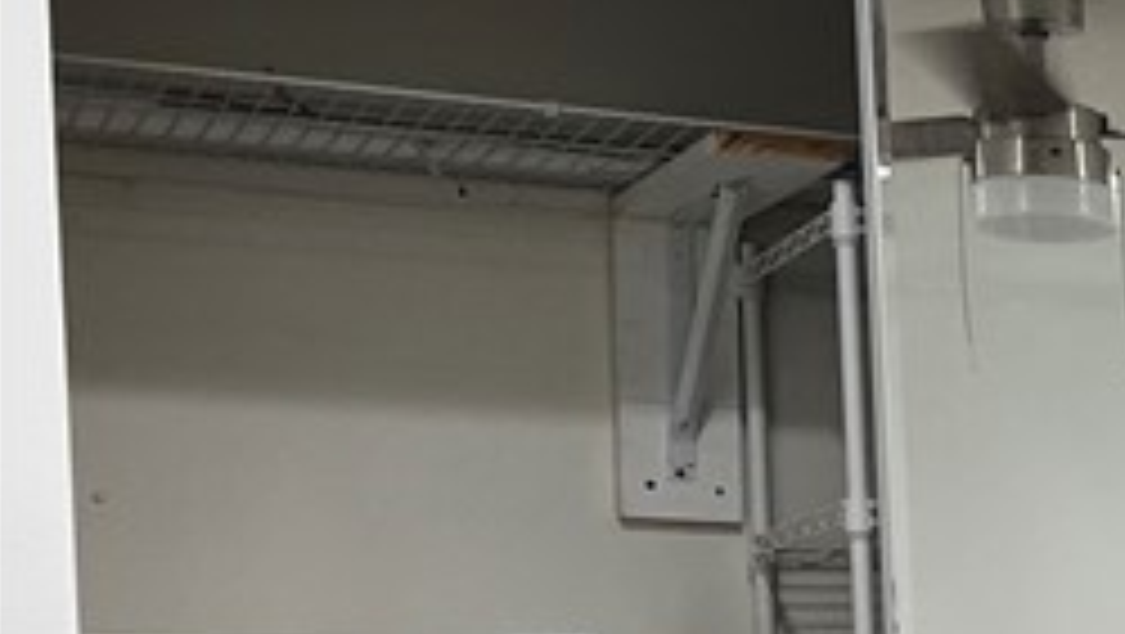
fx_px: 3463
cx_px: 2295
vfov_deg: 10.2
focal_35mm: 116
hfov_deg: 14.9
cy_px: 895
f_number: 1.5
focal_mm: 5.7
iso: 80
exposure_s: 1/120
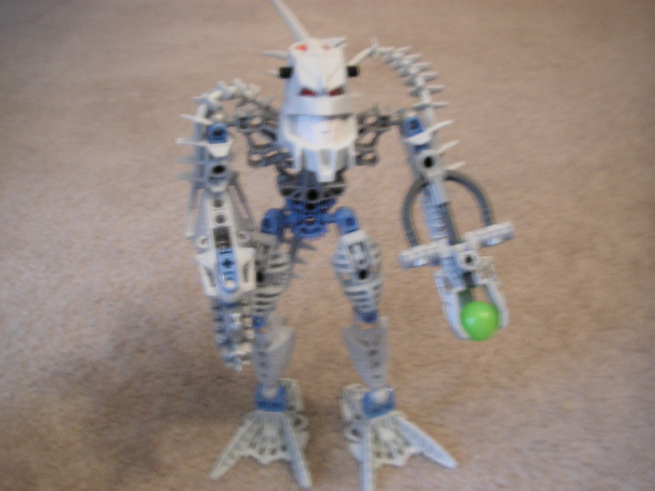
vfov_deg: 37.7
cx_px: 328
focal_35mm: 38
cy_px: 246
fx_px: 719
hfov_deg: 49.0
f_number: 3.3
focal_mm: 6.3
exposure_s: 1/2
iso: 100
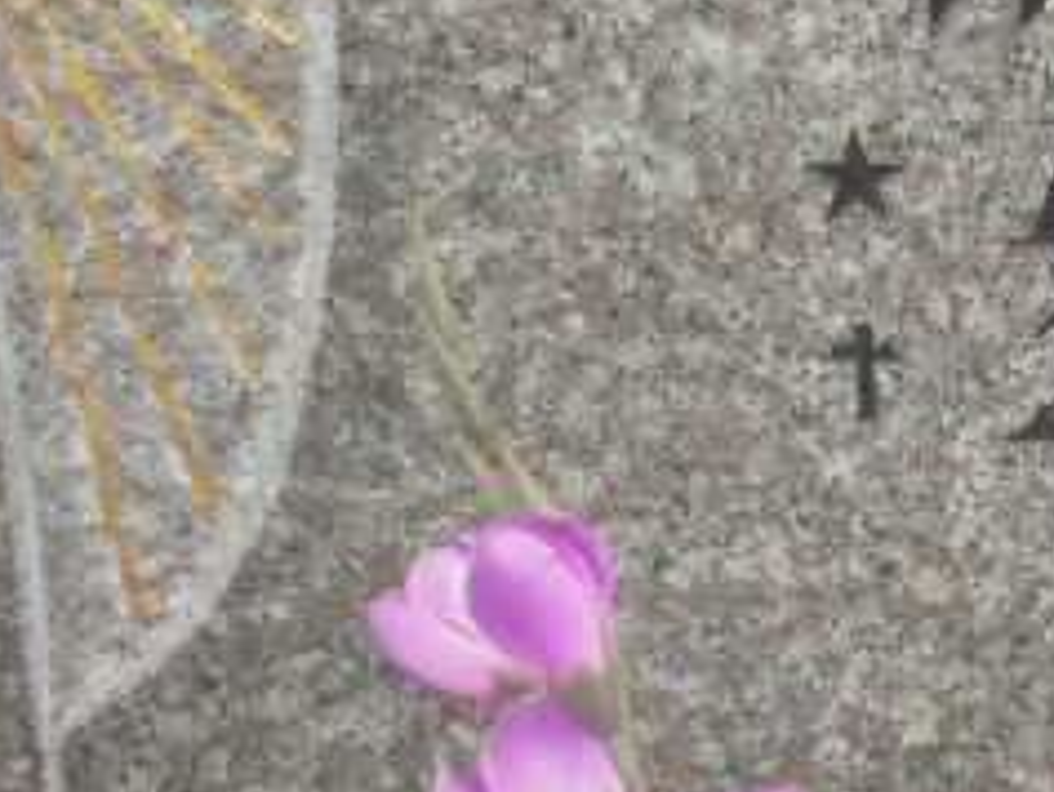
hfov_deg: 6.8
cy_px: -93
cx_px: 1187
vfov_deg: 5.1
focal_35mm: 289
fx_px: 8804
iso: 100
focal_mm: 19.2
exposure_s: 1/125
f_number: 5.1
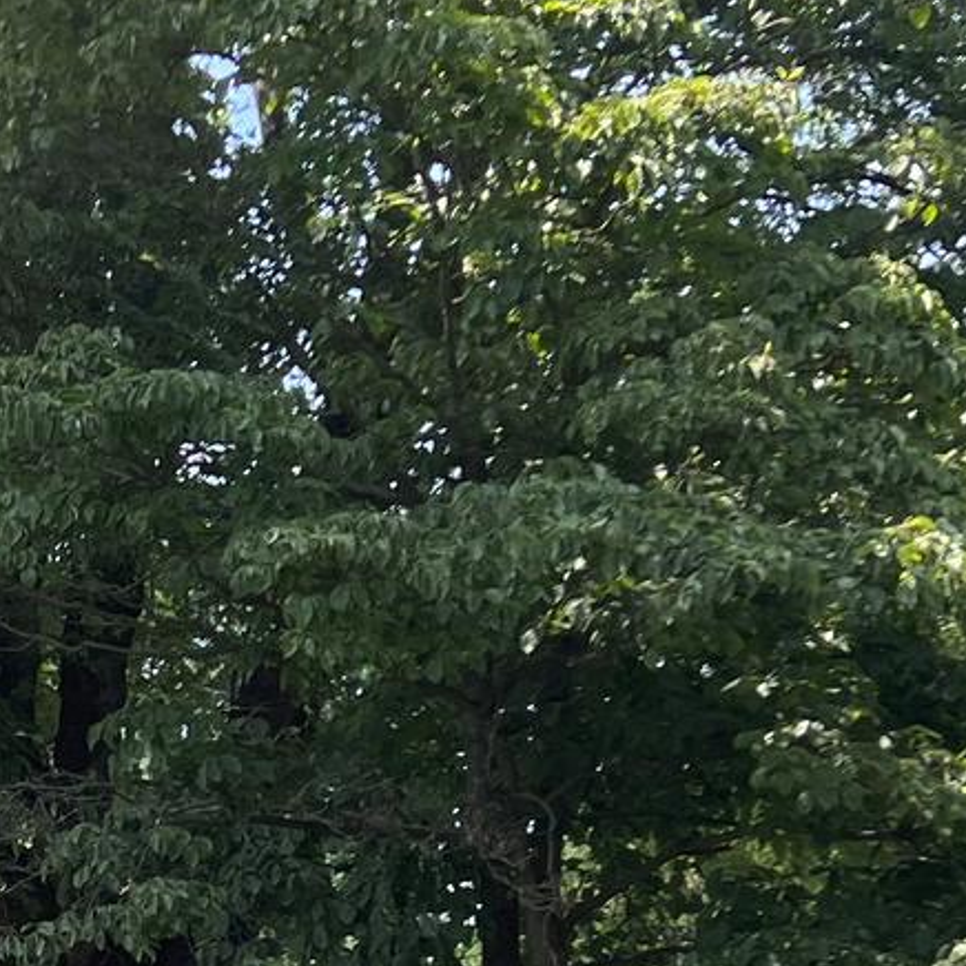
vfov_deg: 15.5
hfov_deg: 15.2
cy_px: 1183
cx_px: -361
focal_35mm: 108
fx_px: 3410
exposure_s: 1/909
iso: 50
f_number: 1.5
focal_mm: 5.7
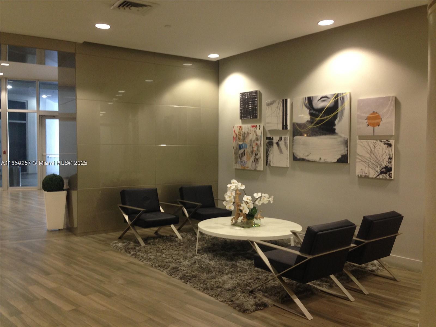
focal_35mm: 33
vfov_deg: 42.9
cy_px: 164
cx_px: 218
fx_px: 416
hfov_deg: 55.4
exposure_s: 1/20
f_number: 2.4
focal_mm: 4.12
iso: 125
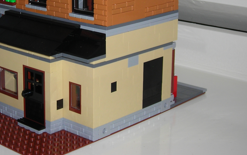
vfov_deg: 14.3
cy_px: 6
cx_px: 53
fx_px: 606
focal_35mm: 90
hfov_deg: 22.8
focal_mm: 7.8
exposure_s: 1/60.1
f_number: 3.4
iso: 50
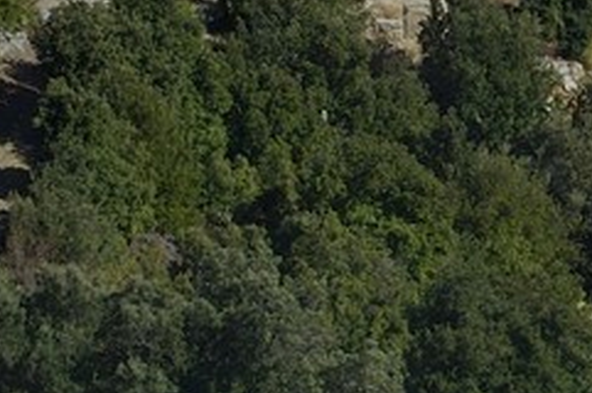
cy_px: -548
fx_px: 14731
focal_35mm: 897
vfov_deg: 1.5
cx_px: 1078
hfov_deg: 2.3
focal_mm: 135
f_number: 18
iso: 400
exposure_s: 1/250
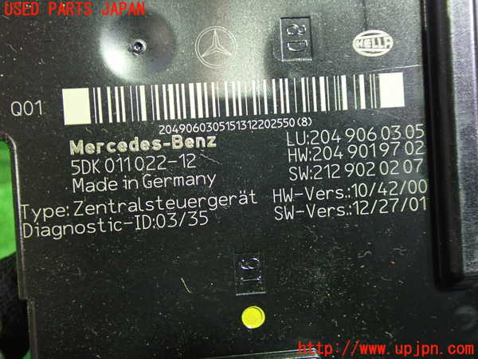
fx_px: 525
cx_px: 239
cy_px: 180
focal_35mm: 38
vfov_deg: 37.7
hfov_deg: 49.0
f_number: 2.7
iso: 800
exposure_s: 1/30
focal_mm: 6.83
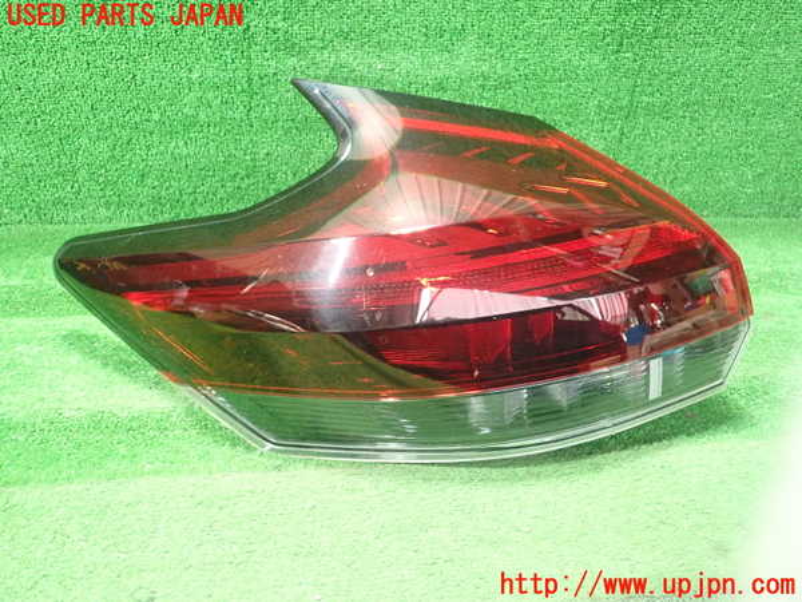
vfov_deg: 46.8
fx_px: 695
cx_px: 401
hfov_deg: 60.0
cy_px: 301
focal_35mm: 30
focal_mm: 5.5
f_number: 2.3
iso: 800
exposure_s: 1/50
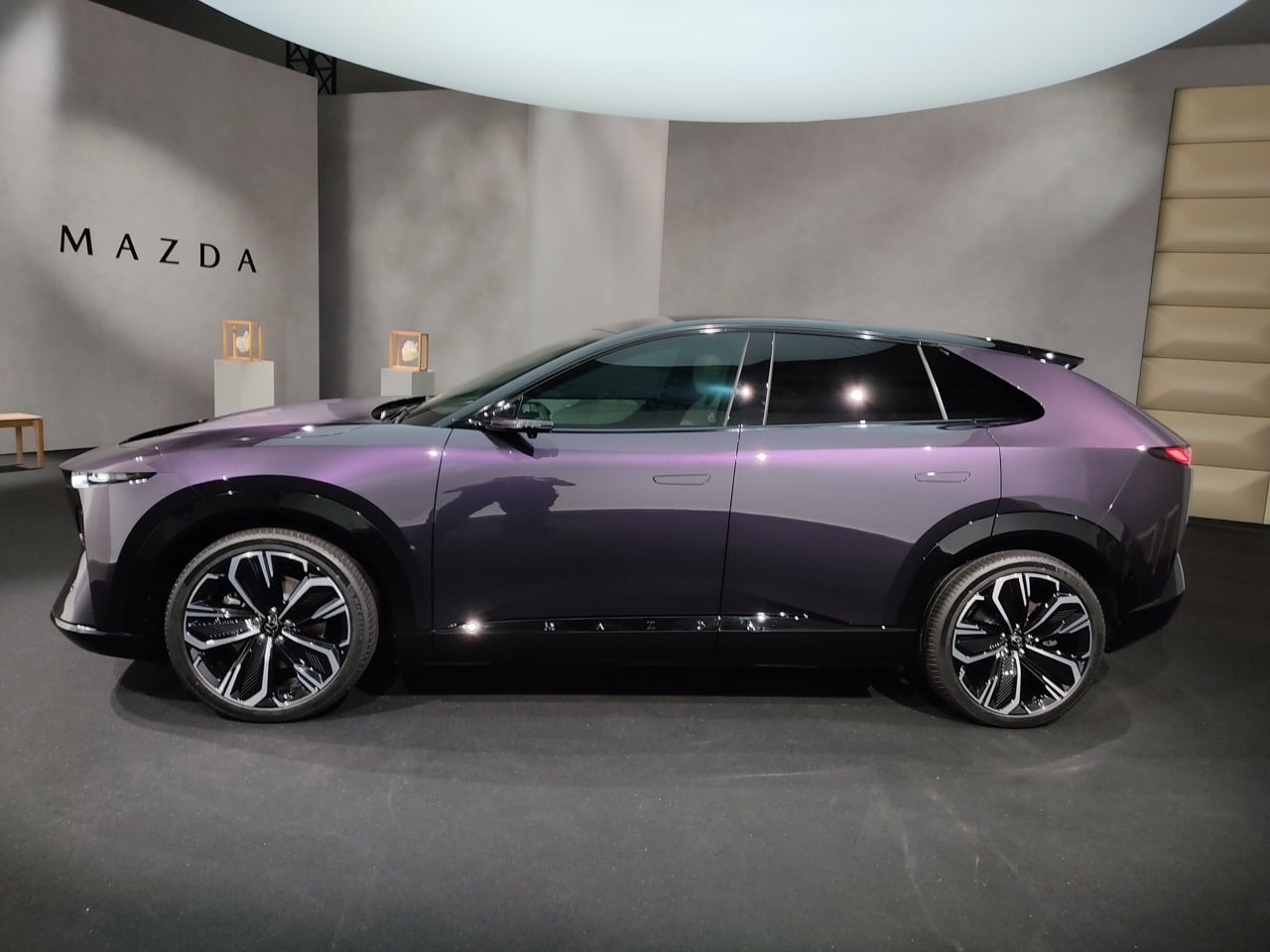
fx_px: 954
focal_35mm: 26
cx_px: 635
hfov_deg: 67.3
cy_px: 476
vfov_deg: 53.1
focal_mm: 4.74
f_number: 1.79
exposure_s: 1/33
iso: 238
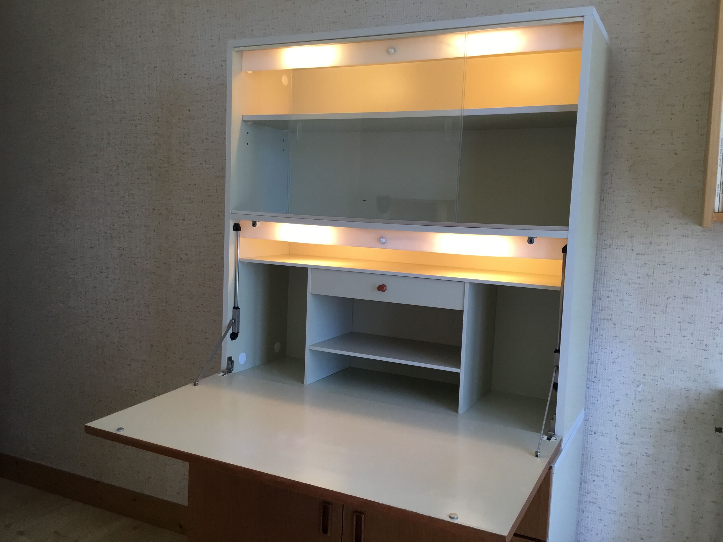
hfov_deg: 58.4
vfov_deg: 45.4
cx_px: 362
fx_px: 647
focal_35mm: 31
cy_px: 271
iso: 32
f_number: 2.4
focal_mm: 3.3
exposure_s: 1/33
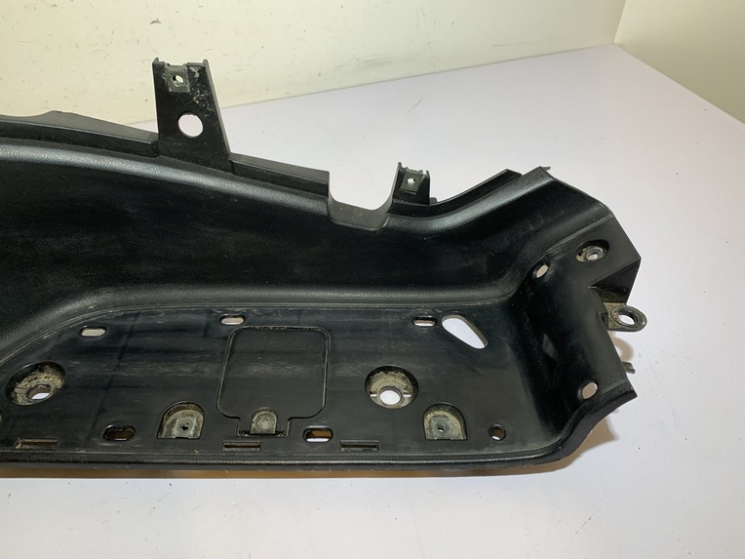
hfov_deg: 67.3
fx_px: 560
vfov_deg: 53.1
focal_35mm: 26
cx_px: 372
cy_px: 280
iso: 100
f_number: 1.8
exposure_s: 1/98
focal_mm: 4.25
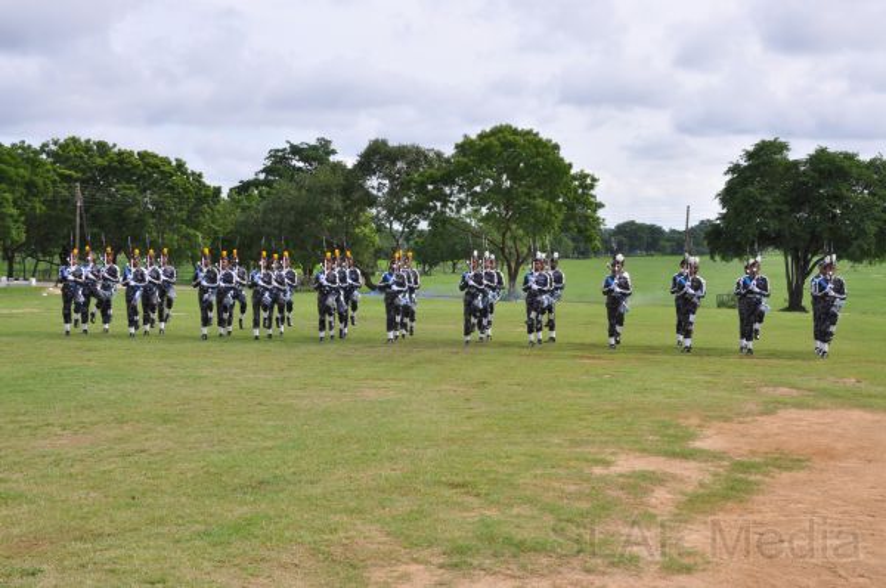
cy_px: 294
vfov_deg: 26.4
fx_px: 1253
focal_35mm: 51
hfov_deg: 38.9
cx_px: 443
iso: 200
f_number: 13
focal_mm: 34
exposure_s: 1/125
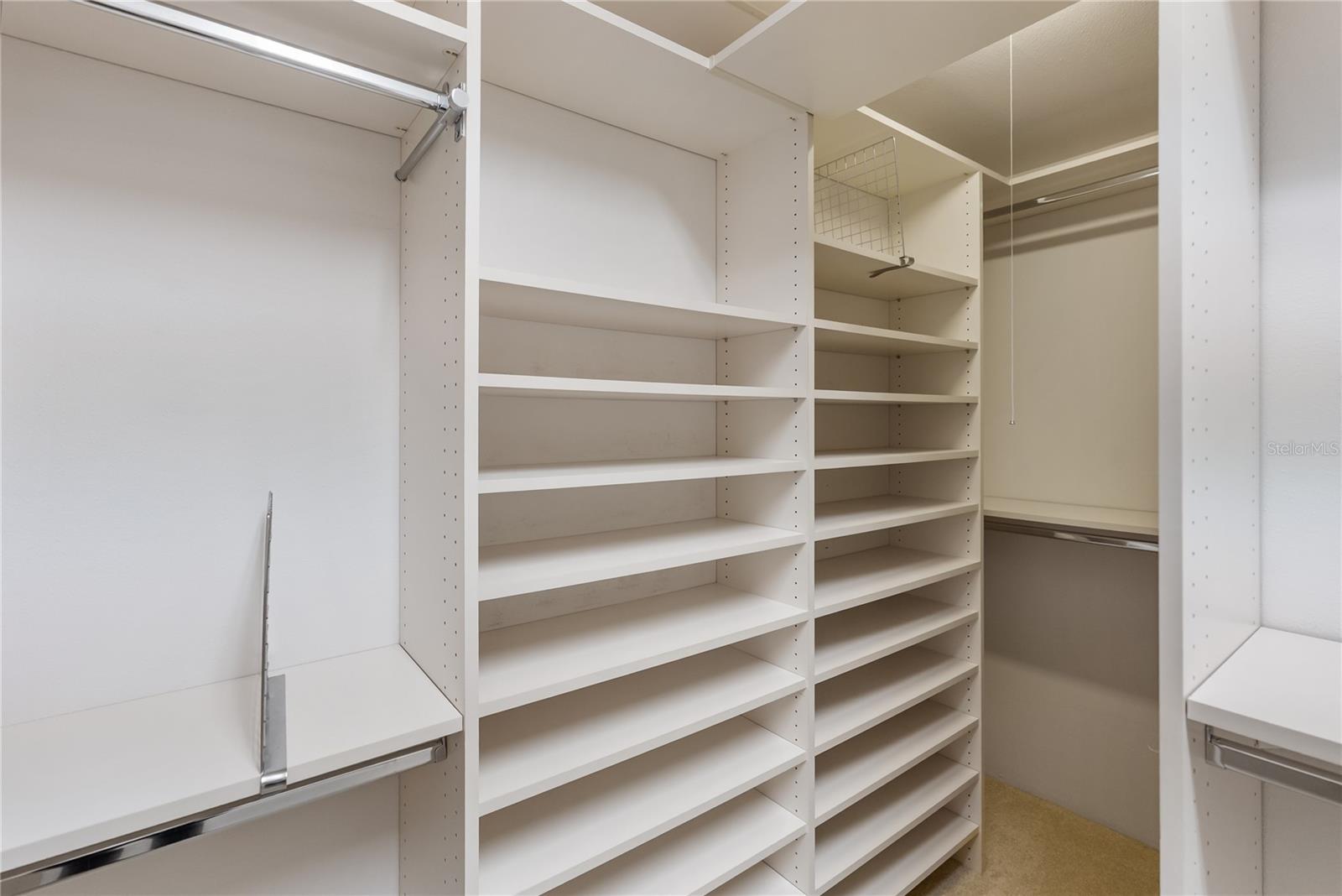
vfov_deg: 73.8
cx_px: 671
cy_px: 448
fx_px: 597
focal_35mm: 16
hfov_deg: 96.7
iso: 1000
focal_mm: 16
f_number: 5
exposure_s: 1/80
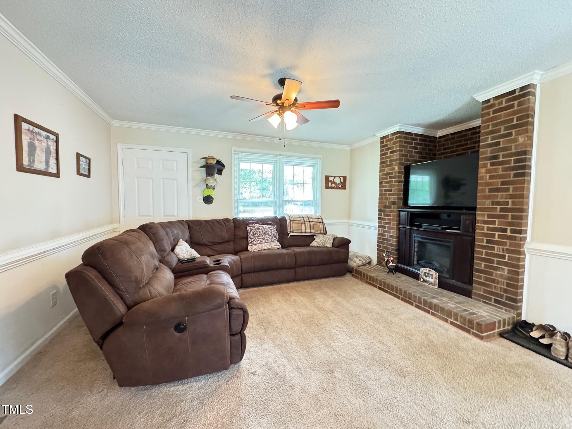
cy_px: 214
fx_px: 231
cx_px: 286
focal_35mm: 14
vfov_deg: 85.7
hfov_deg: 102.1
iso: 1250
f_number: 2.2
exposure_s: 1/60
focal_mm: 2.22
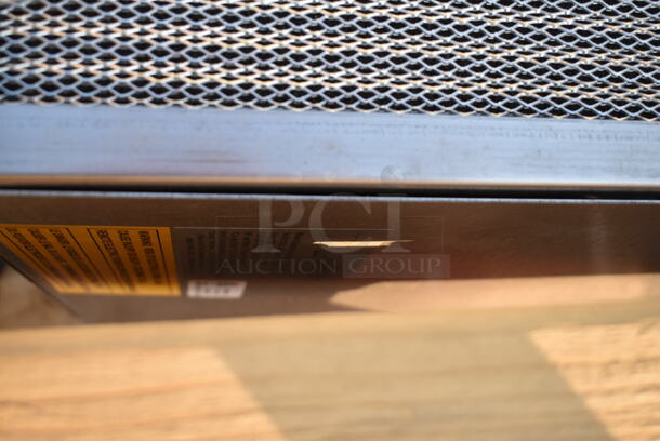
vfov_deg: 29.0
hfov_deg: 42.3
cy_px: 220
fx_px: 853
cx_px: 330
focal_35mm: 46
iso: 110
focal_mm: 31
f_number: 4.2
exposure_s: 1/125
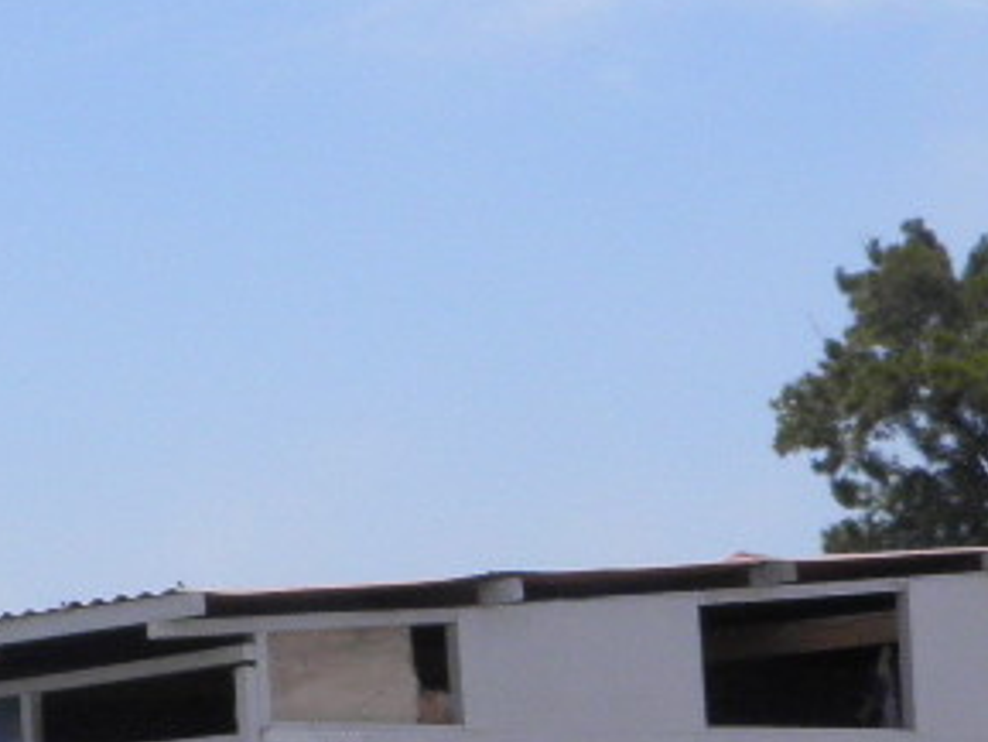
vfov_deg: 11.9
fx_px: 3541
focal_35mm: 124
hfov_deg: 15.6
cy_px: 691
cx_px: 34
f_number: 5.7
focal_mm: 4.9
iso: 100
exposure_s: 1/800
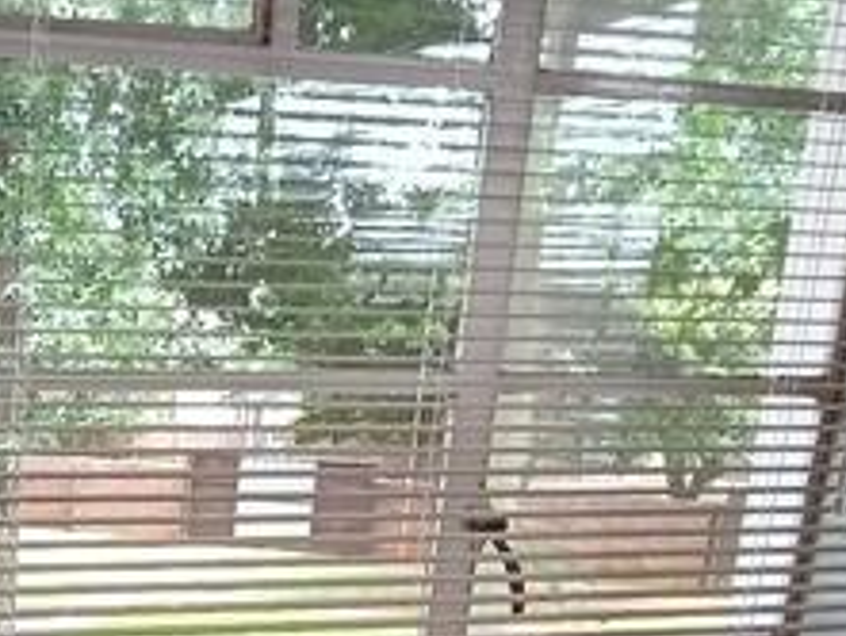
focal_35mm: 58
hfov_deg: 28.4
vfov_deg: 24.0
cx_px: -195
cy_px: 651
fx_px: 1418
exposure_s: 1/50
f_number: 2.2
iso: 100
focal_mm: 1.68
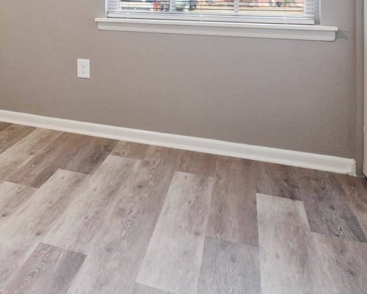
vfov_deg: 29.7
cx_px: -88
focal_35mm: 47
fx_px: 511
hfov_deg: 31.9
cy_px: -7
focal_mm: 16
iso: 200
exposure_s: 1/8
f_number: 7.1
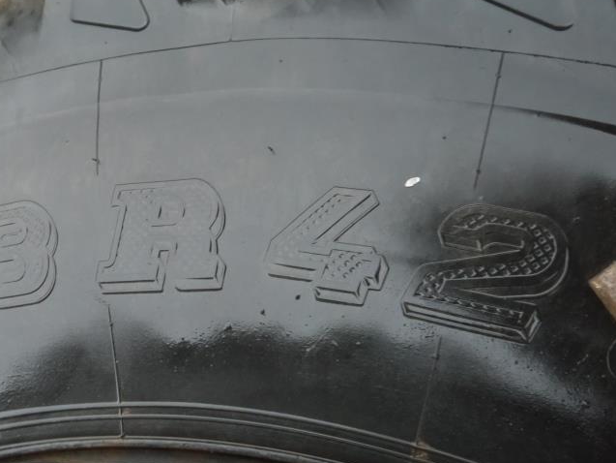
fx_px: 801
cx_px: 132
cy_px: 219
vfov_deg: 32.2
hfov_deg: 40.5
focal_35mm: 45
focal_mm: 14
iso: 1600
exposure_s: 1/50
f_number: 3.5
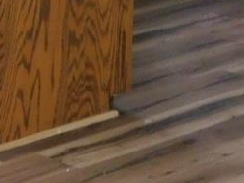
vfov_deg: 6.1
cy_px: -256
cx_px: -13
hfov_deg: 8.5
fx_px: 1635
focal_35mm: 232
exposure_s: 1/20
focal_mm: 6.3
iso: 400
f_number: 3.5
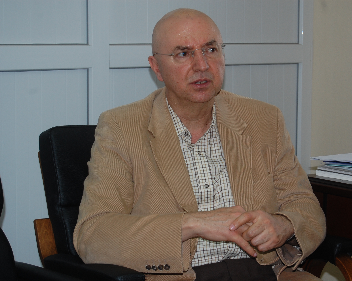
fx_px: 975
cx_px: 212
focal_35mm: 94
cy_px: 141
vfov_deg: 16.4
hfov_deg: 20.4
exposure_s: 1/60
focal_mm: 55
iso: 400
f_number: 5.6
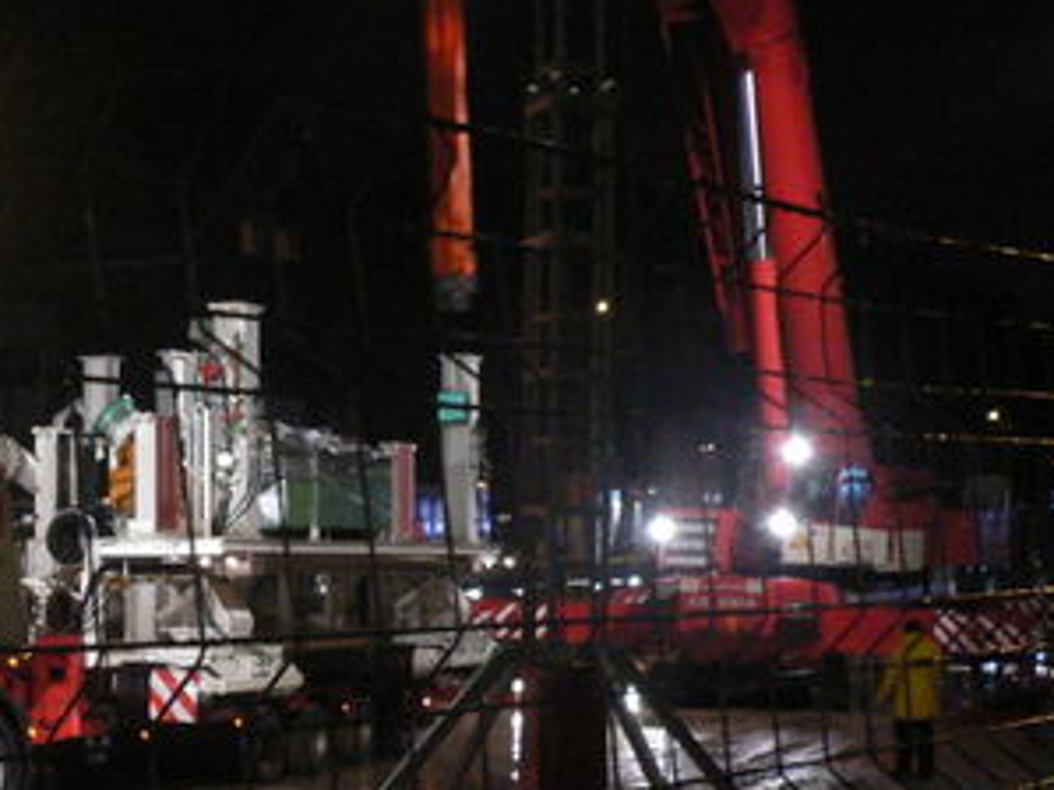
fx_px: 2283
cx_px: 88
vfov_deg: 19.4
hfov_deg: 25.1
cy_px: 631
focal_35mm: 75
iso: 200
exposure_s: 1/8
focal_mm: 5.8
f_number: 2.8
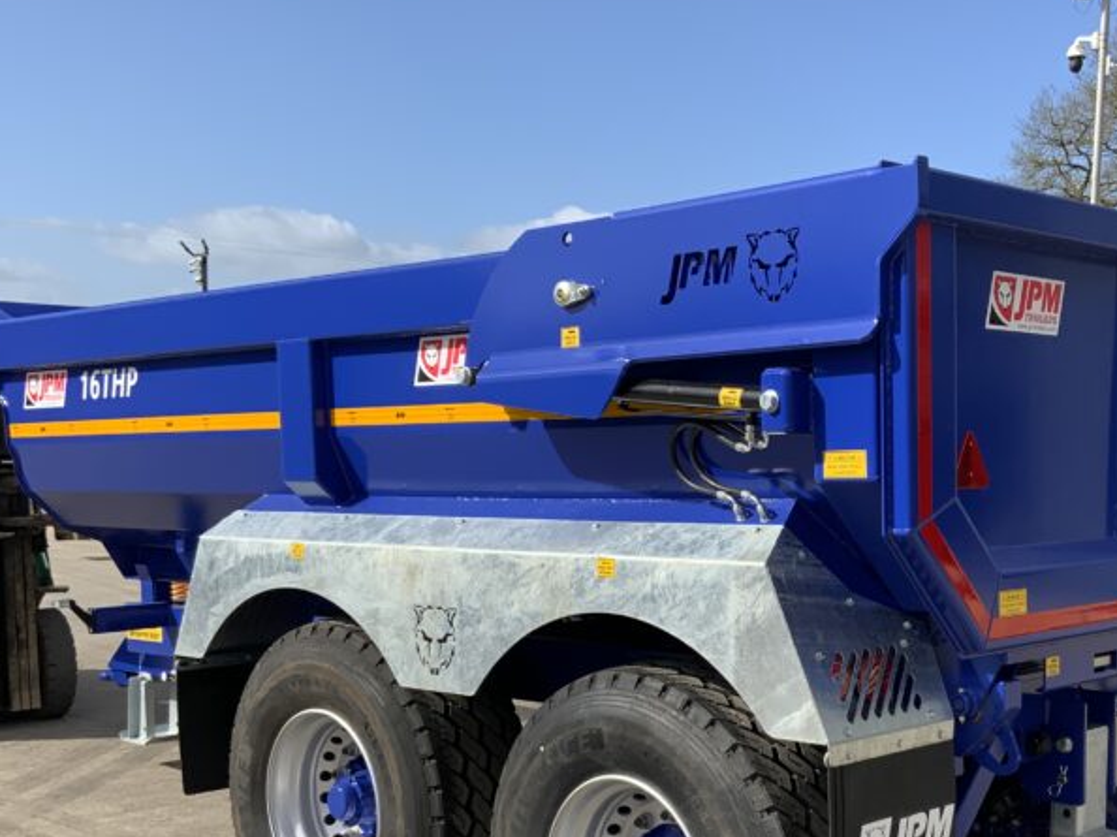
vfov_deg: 28.8
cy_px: 574
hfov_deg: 37.6
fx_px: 1613
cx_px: 782
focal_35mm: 50
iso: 16
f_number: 1.8
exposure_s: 1/1675
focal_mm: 3
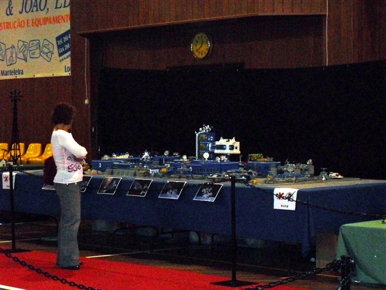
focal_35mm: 111
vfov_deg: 13.3
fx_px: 1238
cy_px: 145
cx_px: 193
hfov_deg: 17.7
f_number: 5.2
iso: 400
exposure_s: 1/90
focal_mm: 18.1
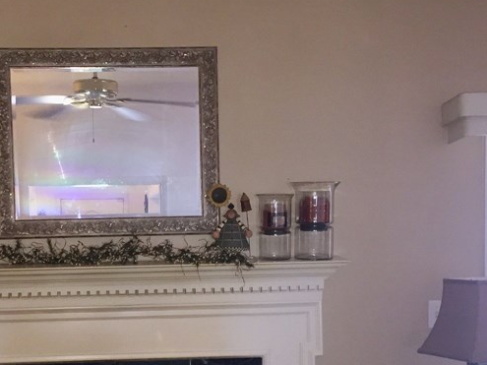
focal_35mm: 60
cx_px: 143
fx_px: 844
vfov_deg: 24.0
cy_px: 302
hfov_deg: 31.8
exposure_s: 1/16
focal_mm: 4.15
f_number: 2.2
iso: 125
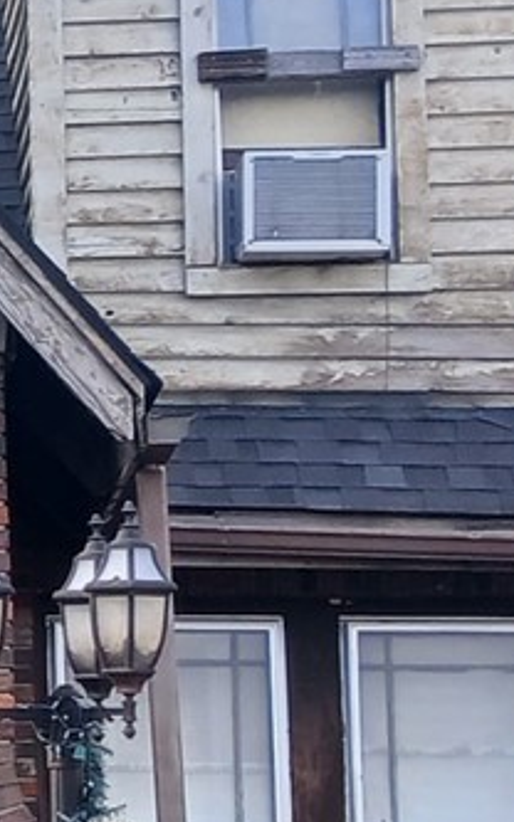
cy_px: 597
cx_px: -1228
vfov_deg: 13.1
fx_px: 3565
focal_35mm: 159
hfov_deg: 7.0
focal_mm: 3.98
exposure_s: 1/193
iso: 20
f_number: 1.8
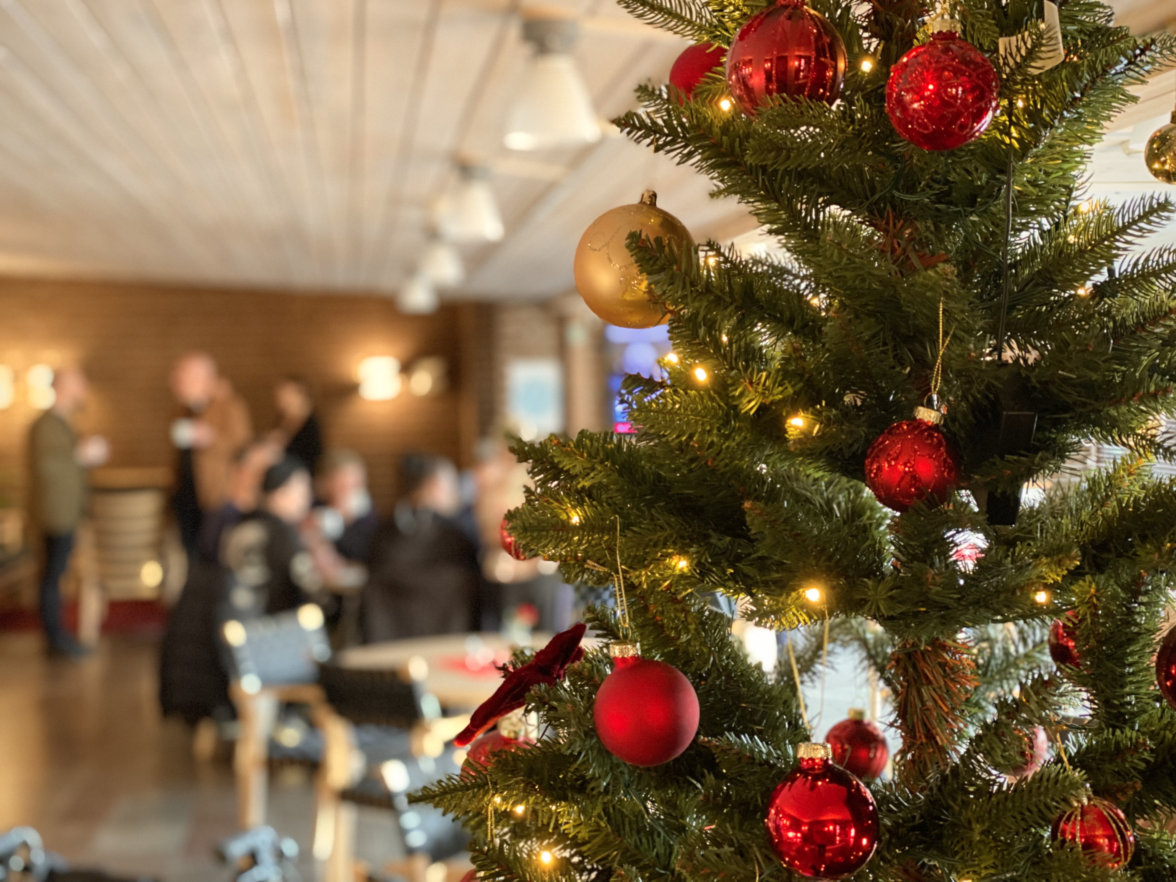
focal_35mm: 52
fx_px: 1767
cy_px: 441
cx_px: 588
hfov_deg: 36.8
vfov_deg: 28.0
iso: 400
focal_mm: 6
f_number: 2
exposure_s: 1/25
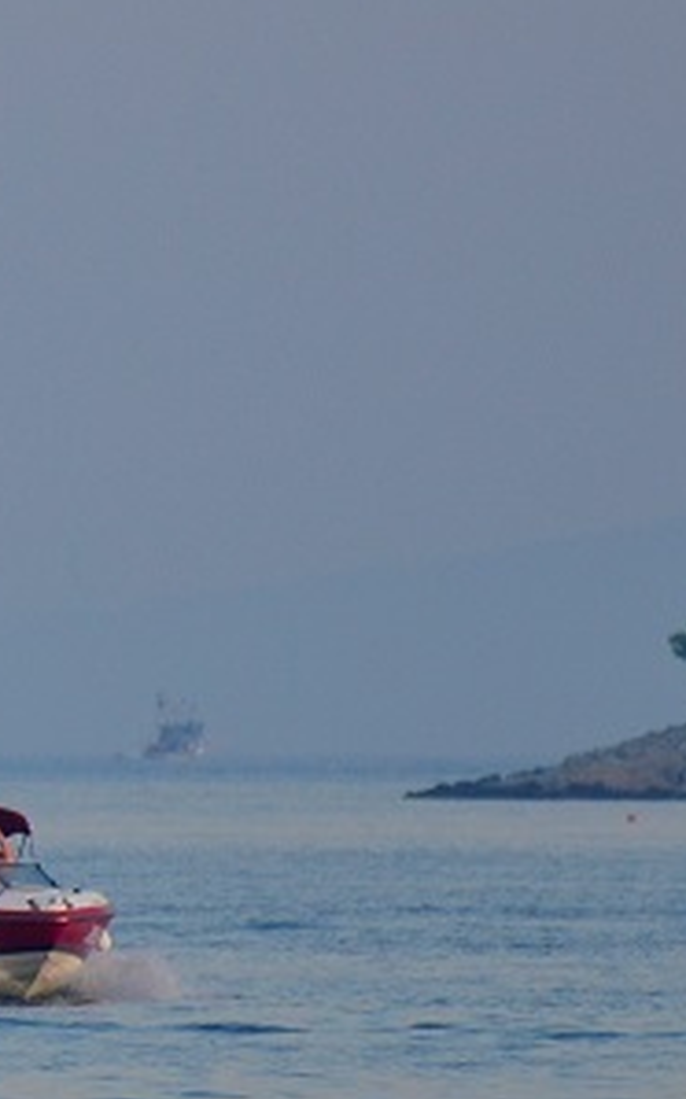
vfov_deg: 1.4
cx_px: -514
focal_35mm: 1535
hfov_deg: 0.9
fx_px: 45961
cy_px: 555
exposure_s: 1/400
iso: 220
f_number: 5.6
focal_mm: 300
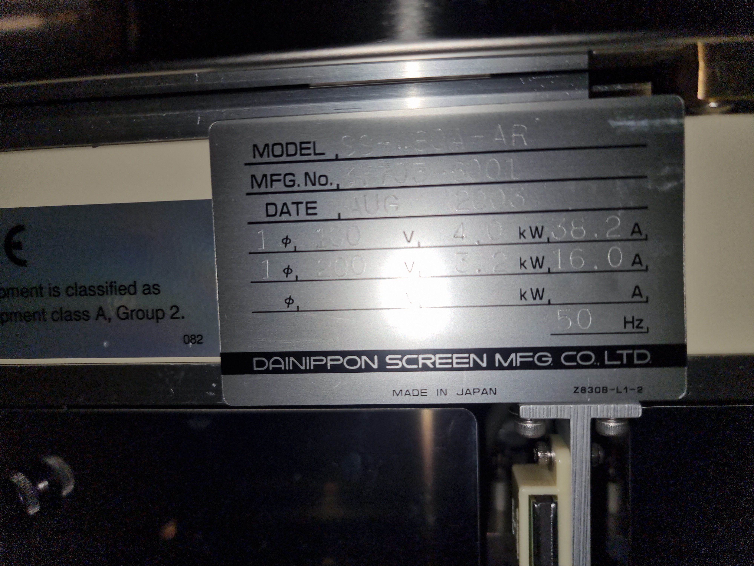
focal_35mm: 24
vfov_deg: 56.8
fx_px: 523
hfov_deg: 71.6
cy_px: 283
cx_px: 377
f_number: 1.8
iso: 50
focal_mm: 6.7
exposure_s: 1/956
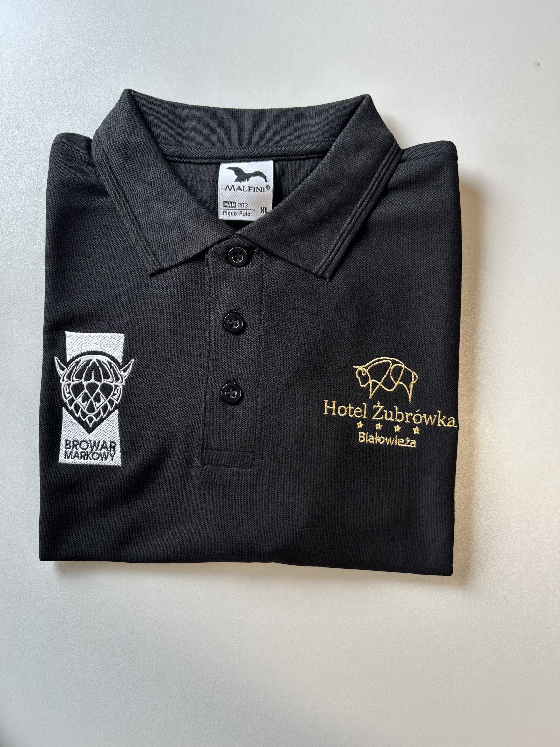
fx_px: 561
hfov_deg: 53.1
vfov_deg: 67.3
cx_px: 280
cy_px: 374
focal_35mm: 26
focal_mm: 5.7
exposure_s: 1/100
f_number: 1.5
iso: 50
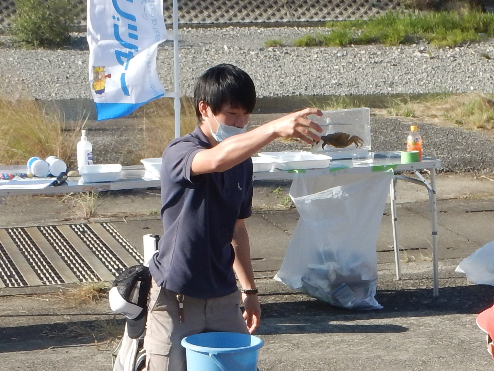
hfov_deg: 50.1
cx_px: 247
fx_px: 528
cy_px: 186
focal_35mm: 37
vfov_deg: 38.7
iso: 125
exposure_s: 1/500
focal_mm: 6.6
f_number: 4.2
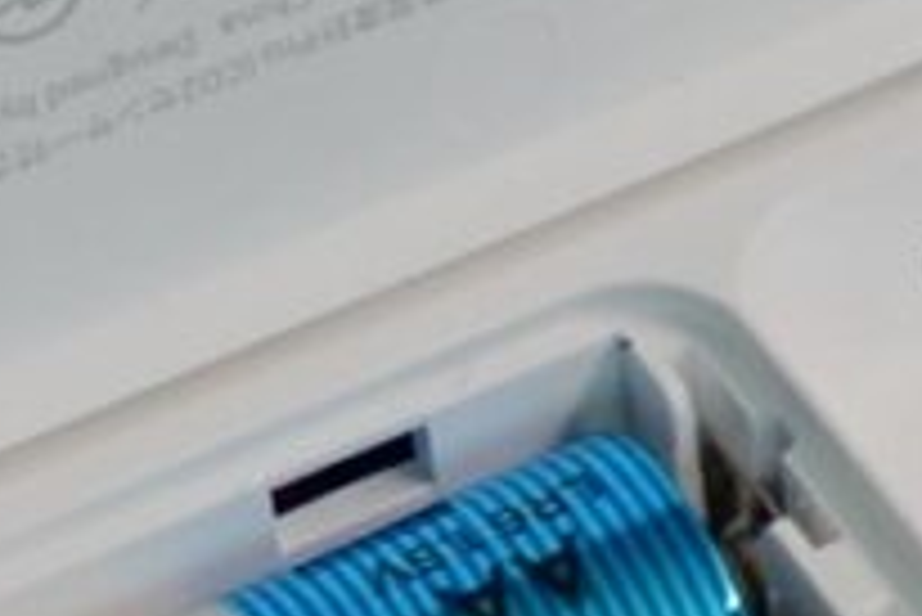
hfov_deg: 7.8
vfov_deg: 5.2
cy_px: 605
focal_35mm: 262
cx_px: 504
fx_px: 6727
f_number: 5.6
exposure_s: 1/60
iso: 800
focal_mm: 35
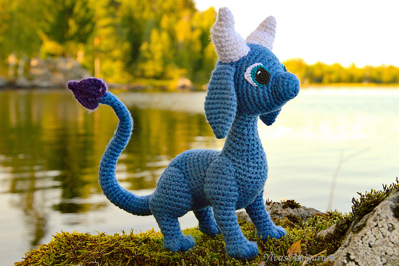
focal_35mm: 34
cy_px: 133
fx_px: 382
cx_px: 200
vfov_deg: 38.4
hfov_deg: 55.1
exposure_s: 1/160
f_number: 5.6
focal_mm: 23
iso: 200
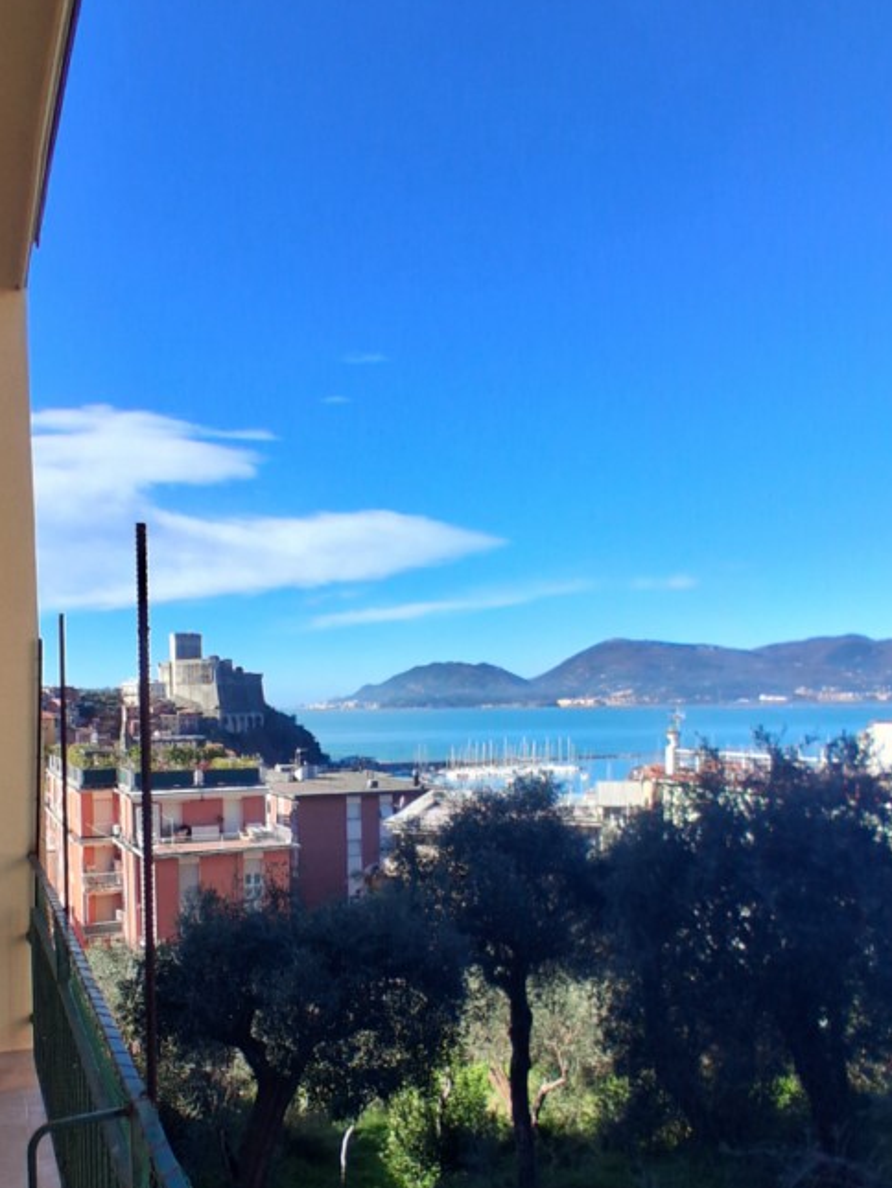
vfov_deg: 64.4
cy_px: 744
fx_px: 927
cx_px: 276
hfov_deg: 50.2
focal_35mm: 27
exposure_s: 1/1068
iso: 50
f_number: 2.2
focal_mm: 1.4
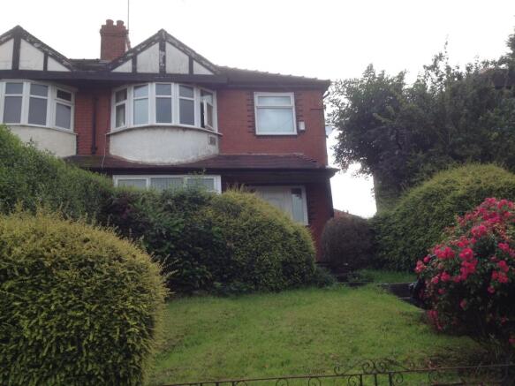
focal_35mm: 35
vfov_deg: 40.7
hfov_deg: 52.6
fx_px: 521
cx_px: 258
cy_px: 193
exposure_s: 1/681
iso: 64
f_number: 2.4
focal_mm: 4.28
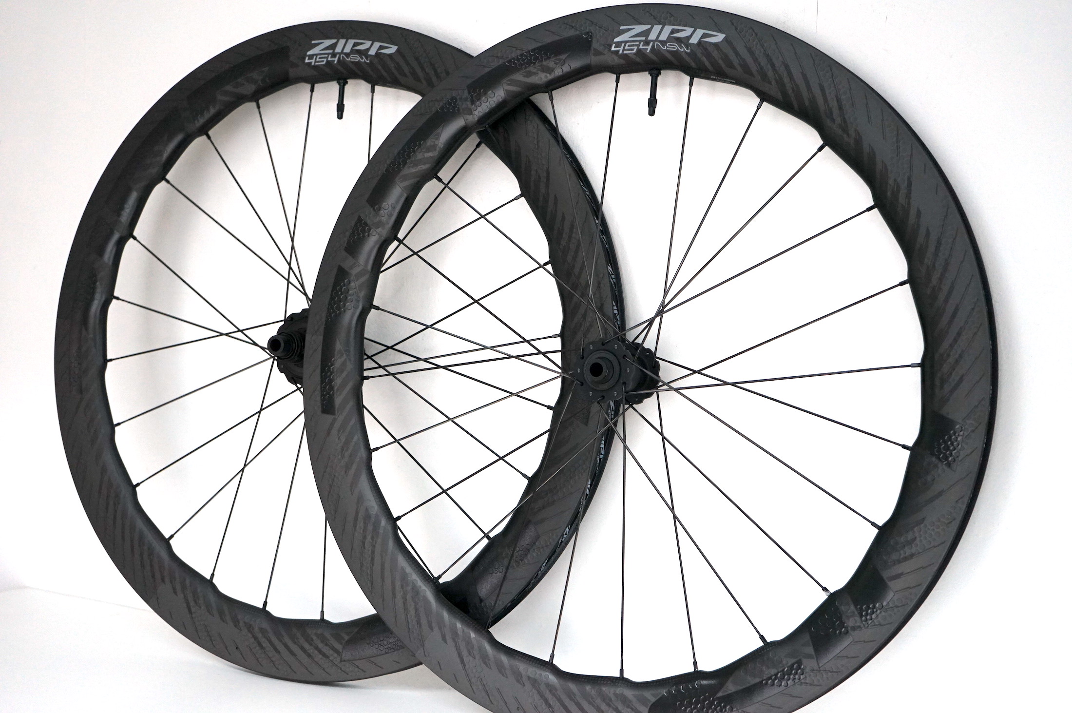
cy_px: 356
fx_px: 1666
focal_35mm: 56
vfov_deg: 24.2
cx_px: 536
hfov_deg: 35.7
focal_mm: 56
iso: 2000
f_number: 5
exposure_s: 1/160
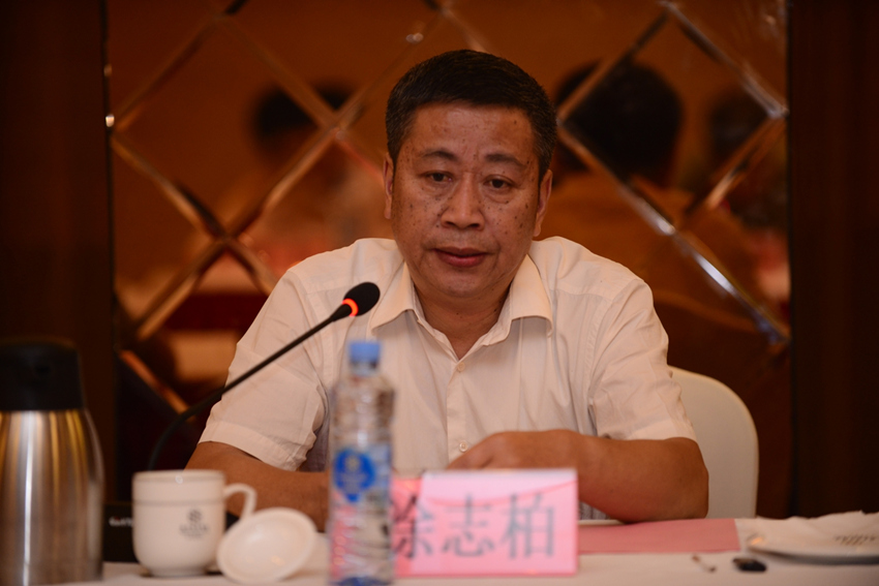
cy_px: 293
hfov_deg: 11.4
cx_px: 440
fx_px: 4395
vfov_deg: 7.6
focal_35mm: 180
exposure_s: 1/100
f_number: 2.8
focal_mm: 180
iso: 800
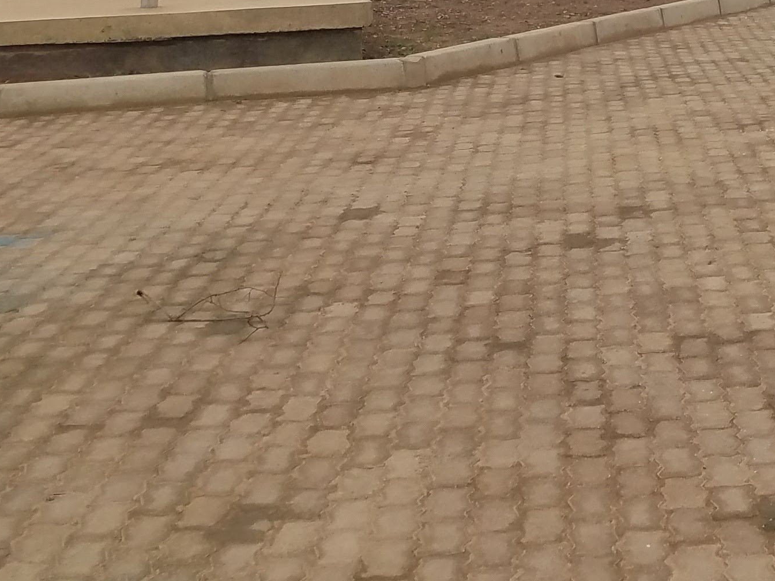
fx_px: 1746
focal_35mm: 78
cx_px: 1128
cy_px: -222
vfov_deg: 17.5
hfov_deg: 21.4
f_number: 1.7
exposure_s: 1/3648
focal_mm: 4.2
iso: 50
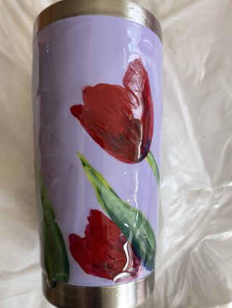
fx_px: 232
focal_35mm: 26
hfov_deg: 53.1
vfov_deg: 67.2
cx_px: 117
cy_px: 160
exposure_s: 1/121
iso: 40
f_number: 1.6
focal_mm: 5.1
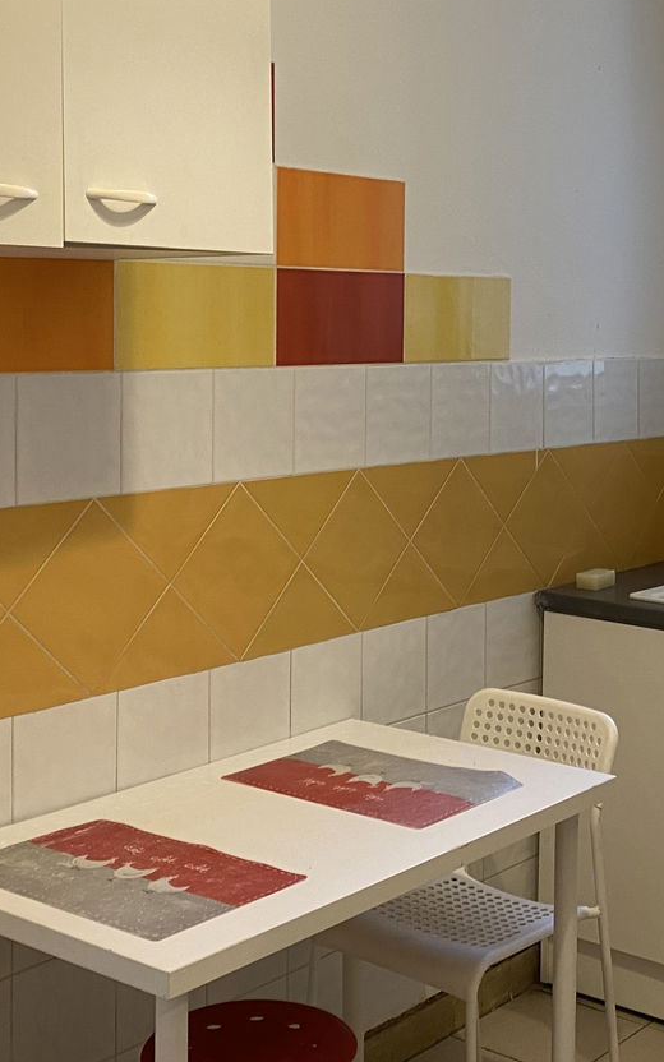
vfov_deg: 37.9
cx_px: 502
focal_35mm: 53
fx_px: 1535
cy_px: 379
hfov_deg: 24.1
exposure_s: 1/50
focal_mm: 4.25
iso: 100
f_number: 1.8
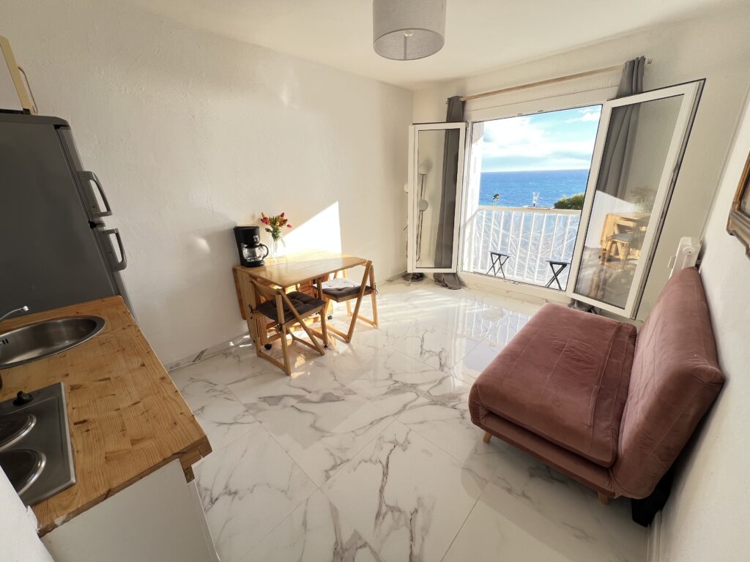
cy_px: 281
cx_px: 375
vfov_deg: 89.9
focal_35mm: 13
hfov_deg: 106.2
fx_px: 282
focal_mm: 1.57
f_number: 1.8
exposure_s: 1/177
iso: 32
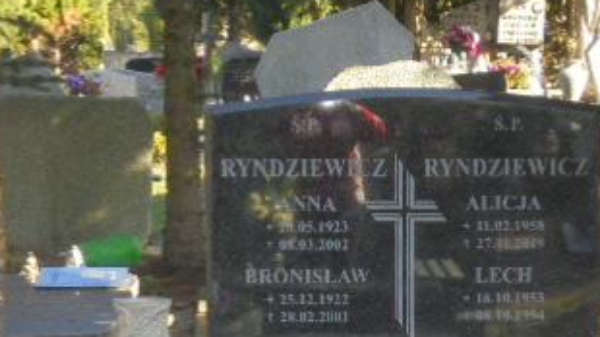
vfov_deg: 9.5
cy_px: 376
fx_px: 2004
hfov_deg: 17.0
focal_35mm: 126
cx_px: 389
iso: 100
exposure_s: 1/60
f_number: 5.2
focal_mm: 10.1
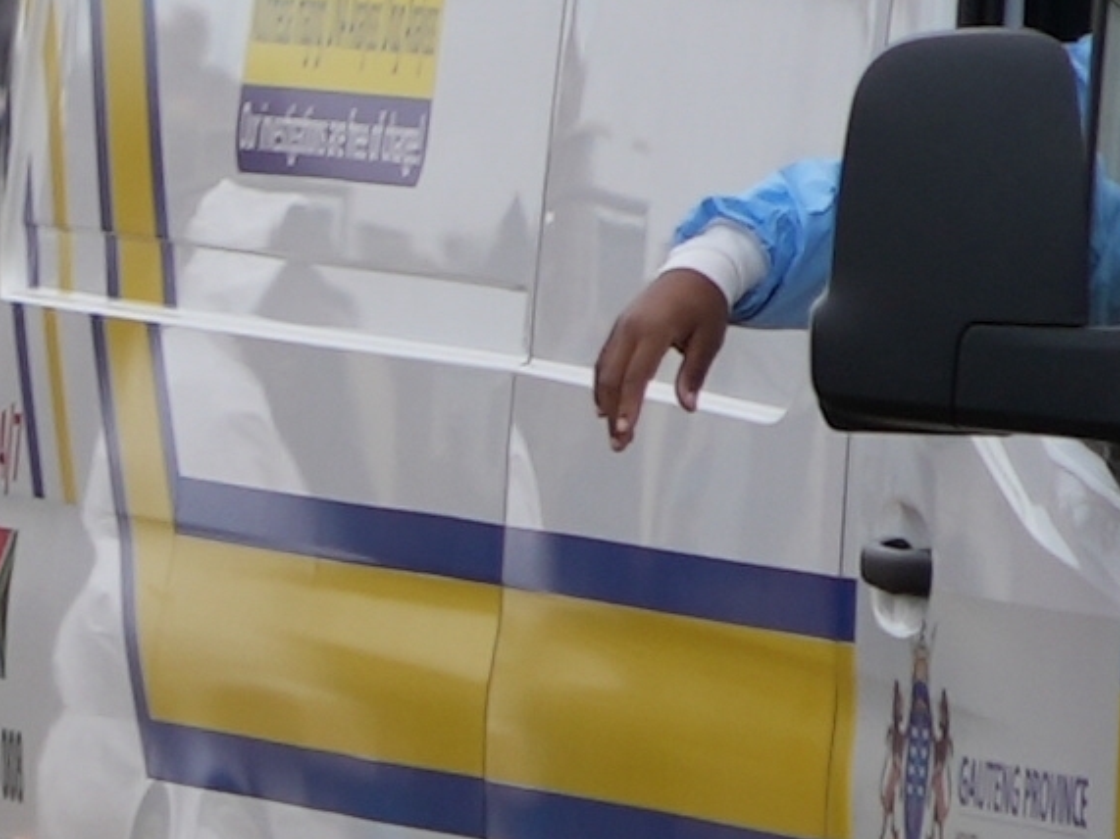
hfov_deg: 1.3
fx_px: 50625
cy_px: -47
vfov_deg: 1.0
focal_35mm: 1565
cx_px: -1942
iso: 250
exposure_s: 1/800
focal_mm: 219
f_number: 6.3
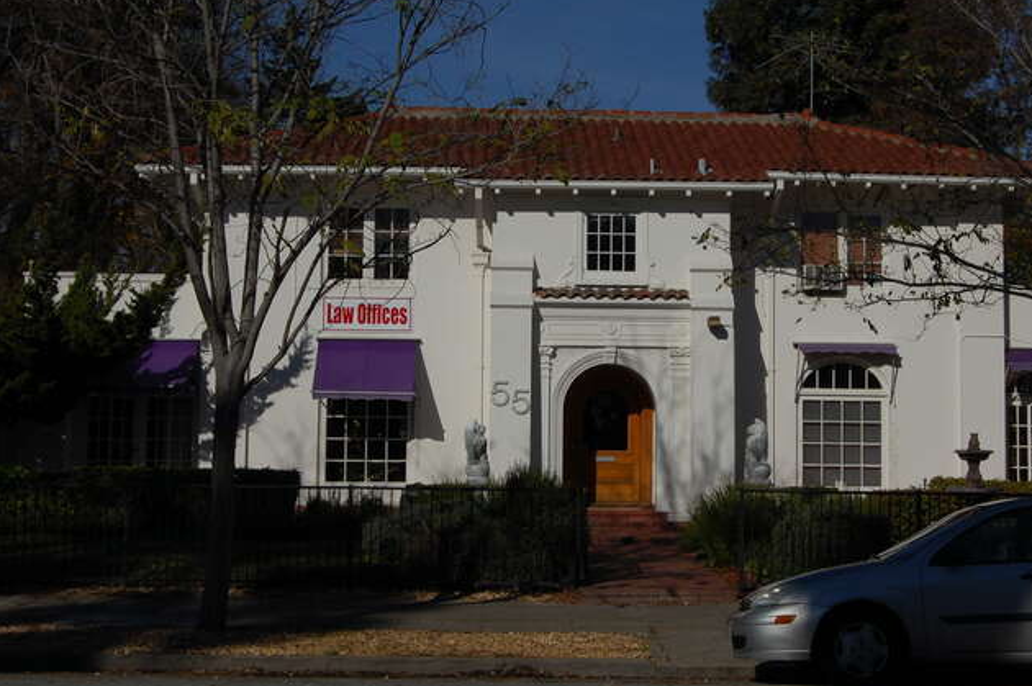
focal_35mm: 61
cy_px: 321
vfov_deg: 22.2
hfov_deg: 32.9
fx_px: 1747
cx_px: 572
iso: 200
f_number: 16
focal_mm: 32
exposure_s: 1/640
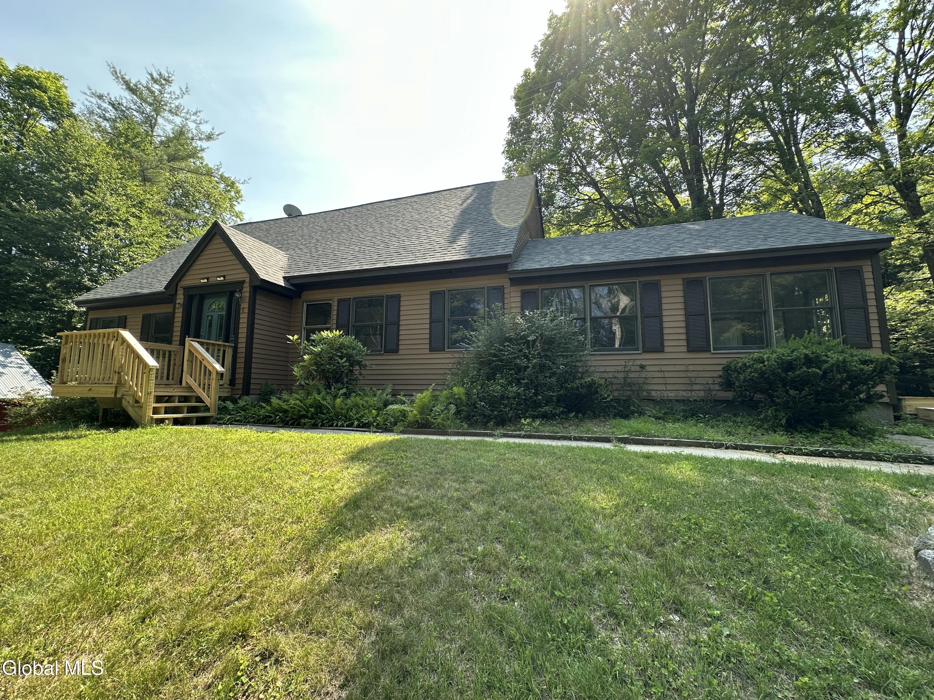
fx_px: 378
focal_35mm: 14
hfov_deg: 102.1
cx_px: 467
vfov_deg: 85.7
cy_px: 350
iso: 40
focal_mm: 2.22
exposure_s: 1/275
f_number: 2.2
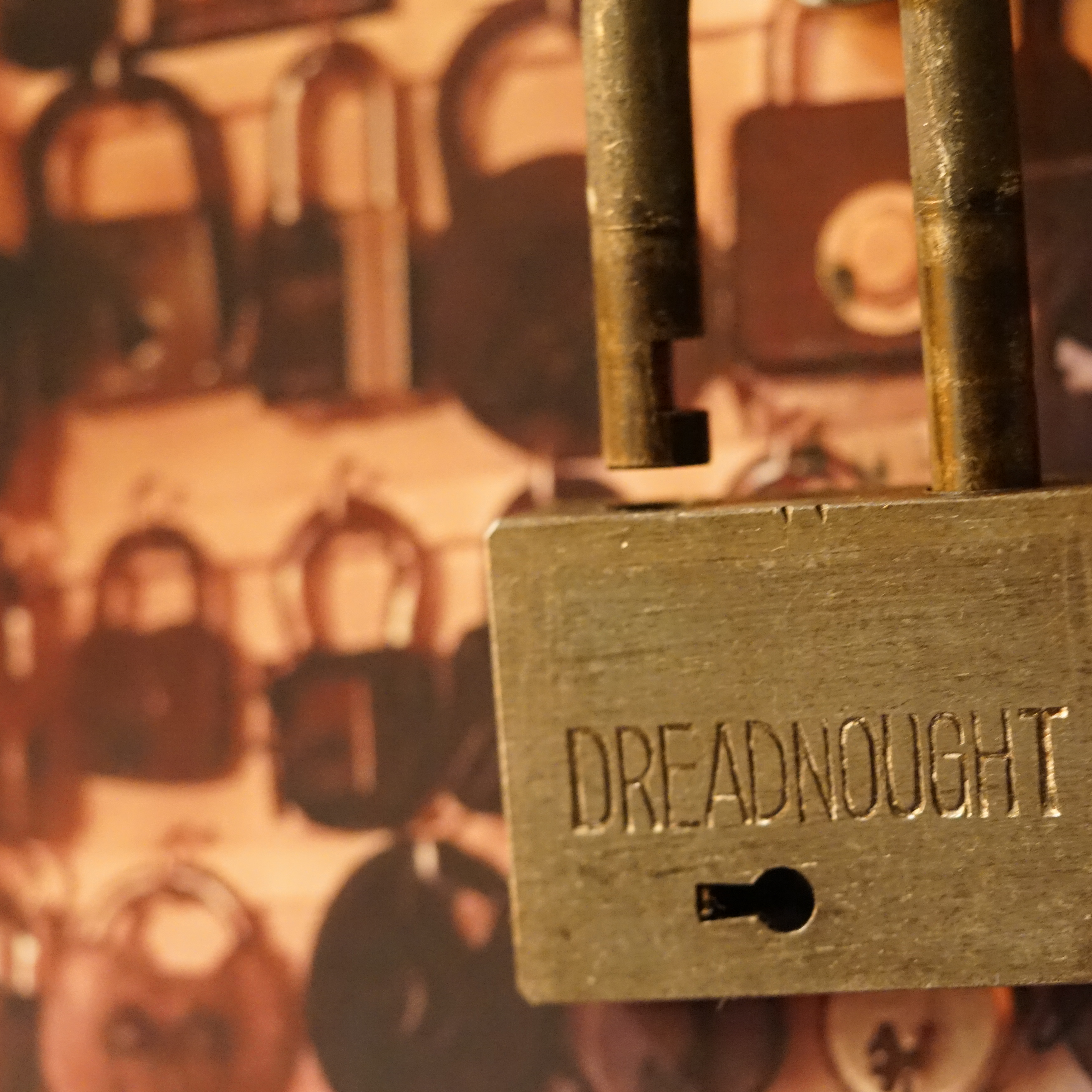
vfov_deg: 13.3
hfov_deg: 13.3
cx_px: 637
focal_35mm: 131
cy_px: 591
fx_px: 4675
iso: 6400
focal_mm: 90
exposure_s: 1/30
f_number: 2.8
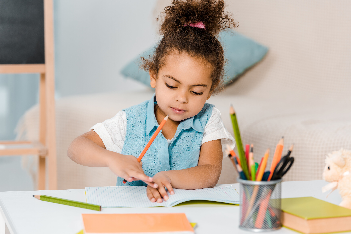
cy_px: 117
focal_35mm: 130
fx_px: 1268
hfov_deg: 15.8
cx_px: 176
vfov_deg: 10.6
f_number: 4
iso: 125
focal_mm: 130
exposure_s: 1/160
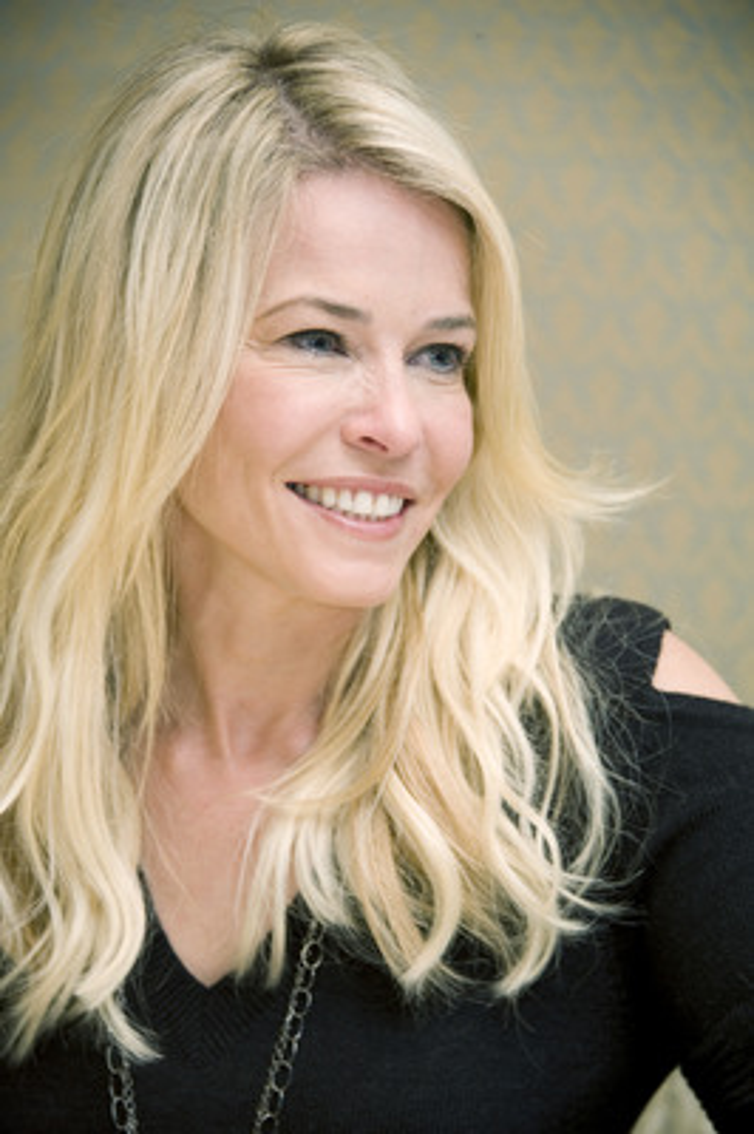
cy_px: 567
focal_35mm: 170
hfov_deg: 8.1
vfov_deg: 12.1
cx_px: 377
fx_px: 5350
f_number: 5.6
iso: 500
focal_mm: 170
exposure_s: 1/60
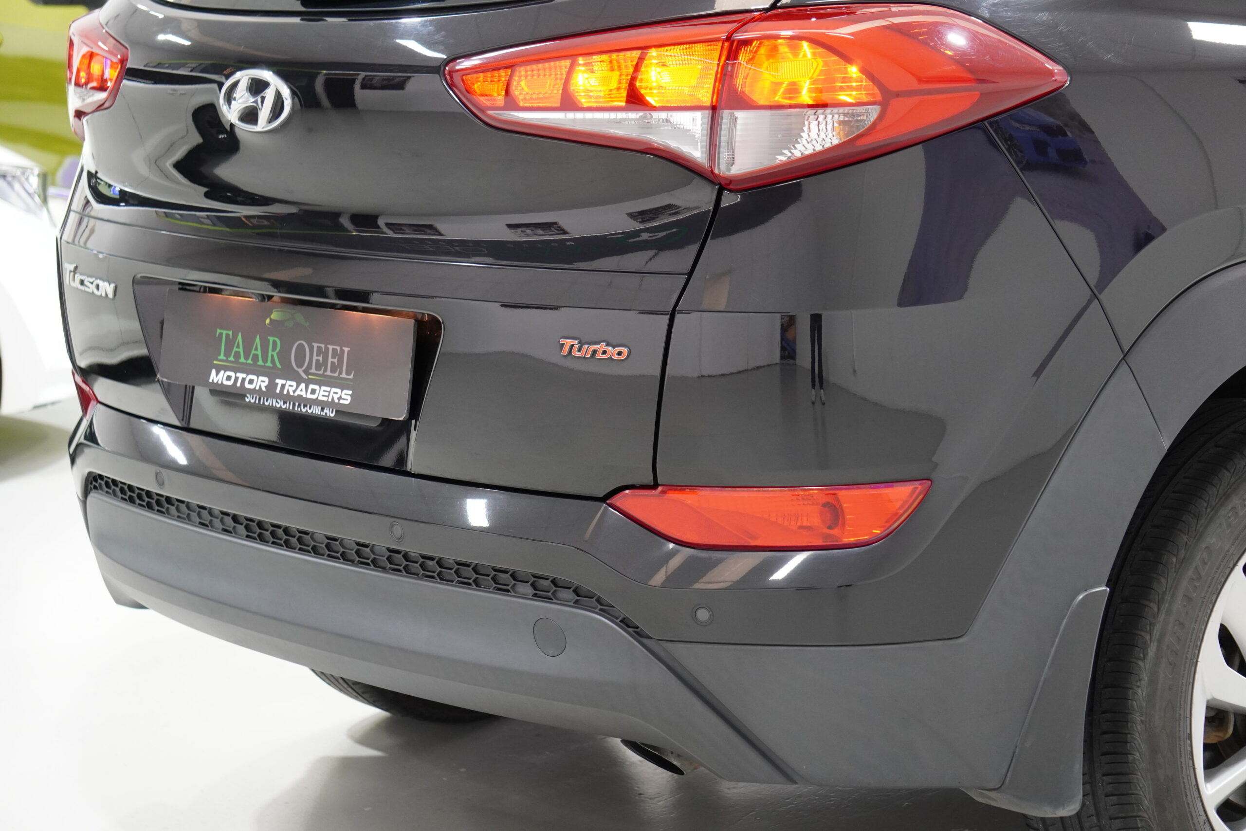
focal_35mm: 82
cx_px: 623
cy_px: 416
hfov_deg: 24.6
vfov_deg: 16.6
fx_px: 2855
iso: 1250
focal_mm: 55
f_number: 4.5
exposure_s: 1/30
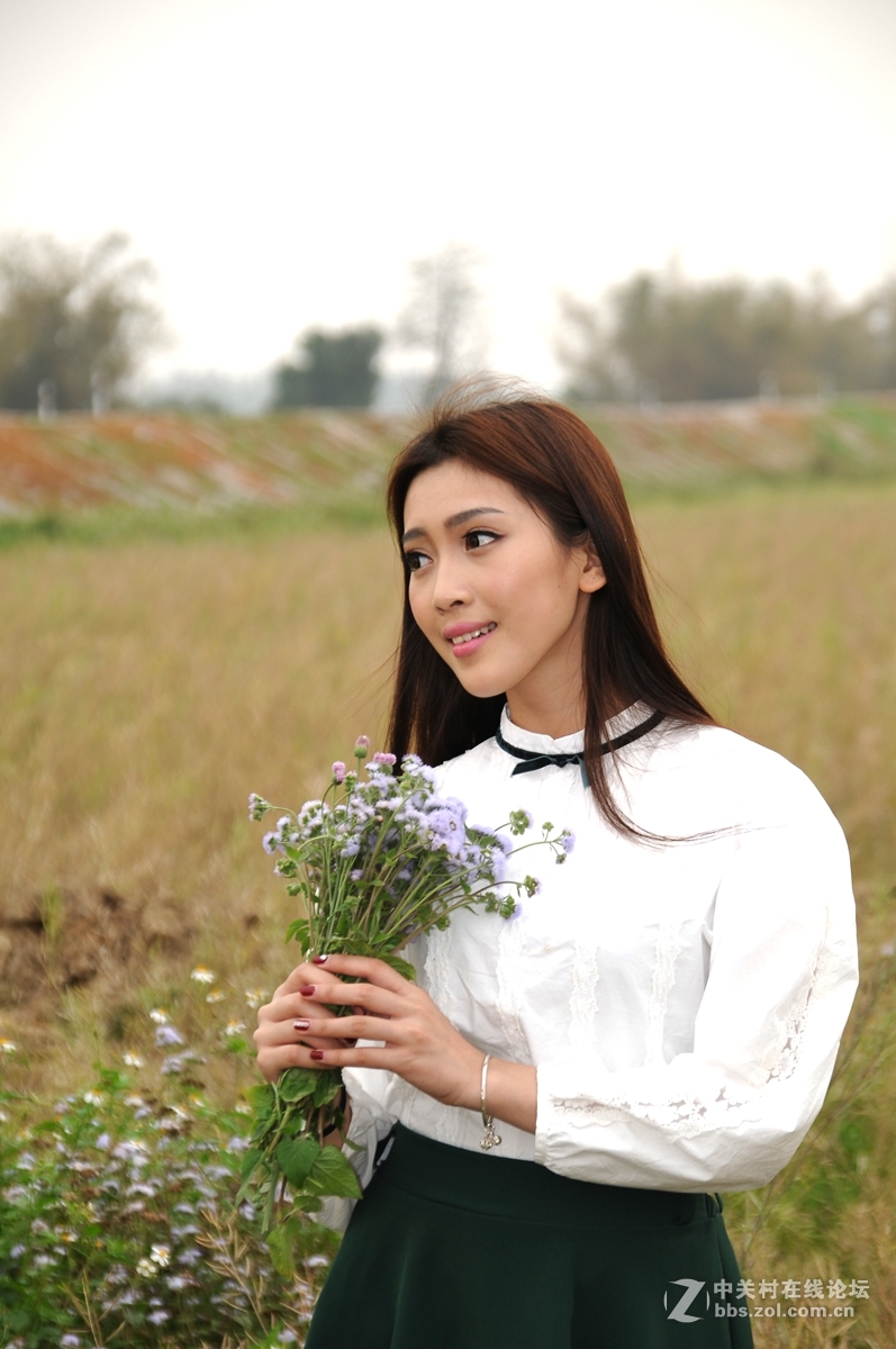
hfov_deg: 7.9
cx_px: 448
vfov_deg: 11.8
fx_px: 6512
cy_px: 674
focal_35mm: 174
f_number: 5.6
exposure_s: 1/80
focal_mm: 116
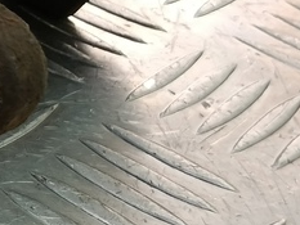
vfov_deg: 14.1
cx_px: -182
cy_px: -58
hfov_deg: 17.1
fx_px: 876
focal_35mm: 101
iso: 157
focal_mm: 4.11
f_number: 1.6
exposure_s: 1/100
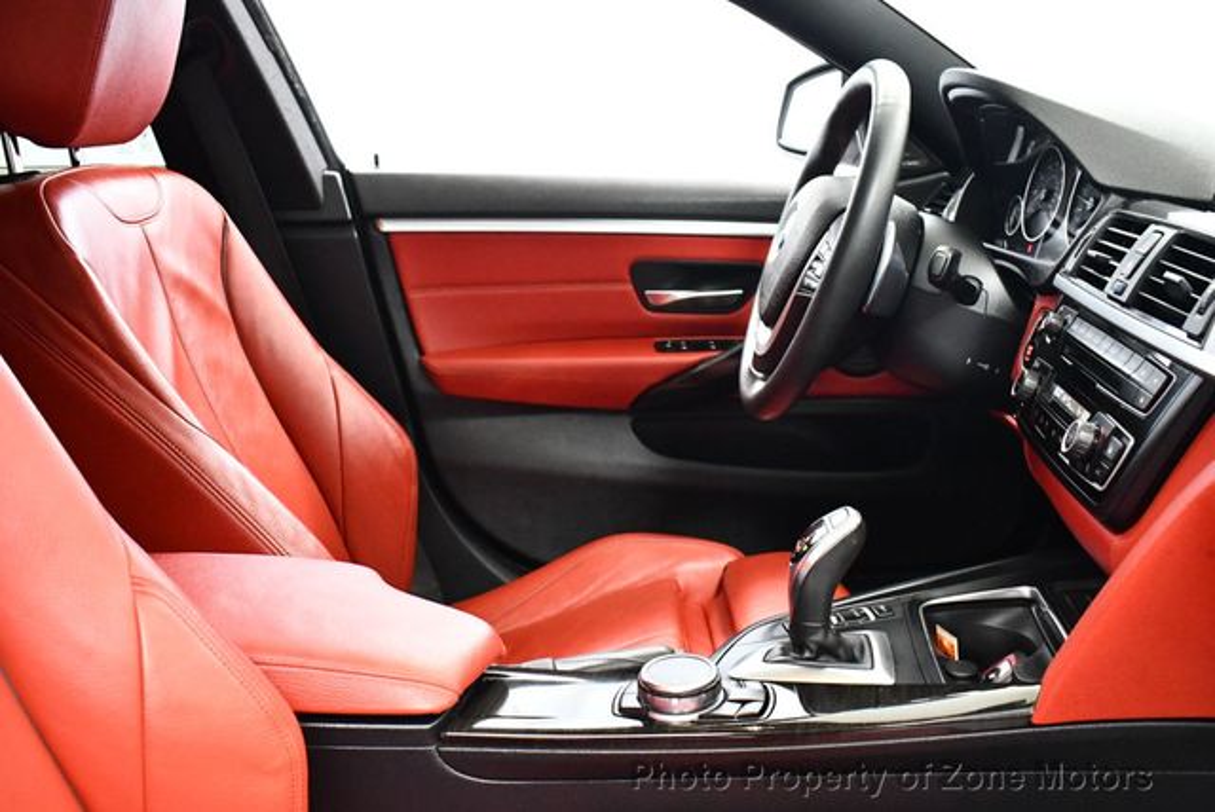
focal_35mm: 36
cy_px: 406
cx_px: 608
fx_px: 1216
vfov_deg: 36.9
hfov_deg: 53.1
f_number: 3.5
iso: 5000
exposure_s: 1/60
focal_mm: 18
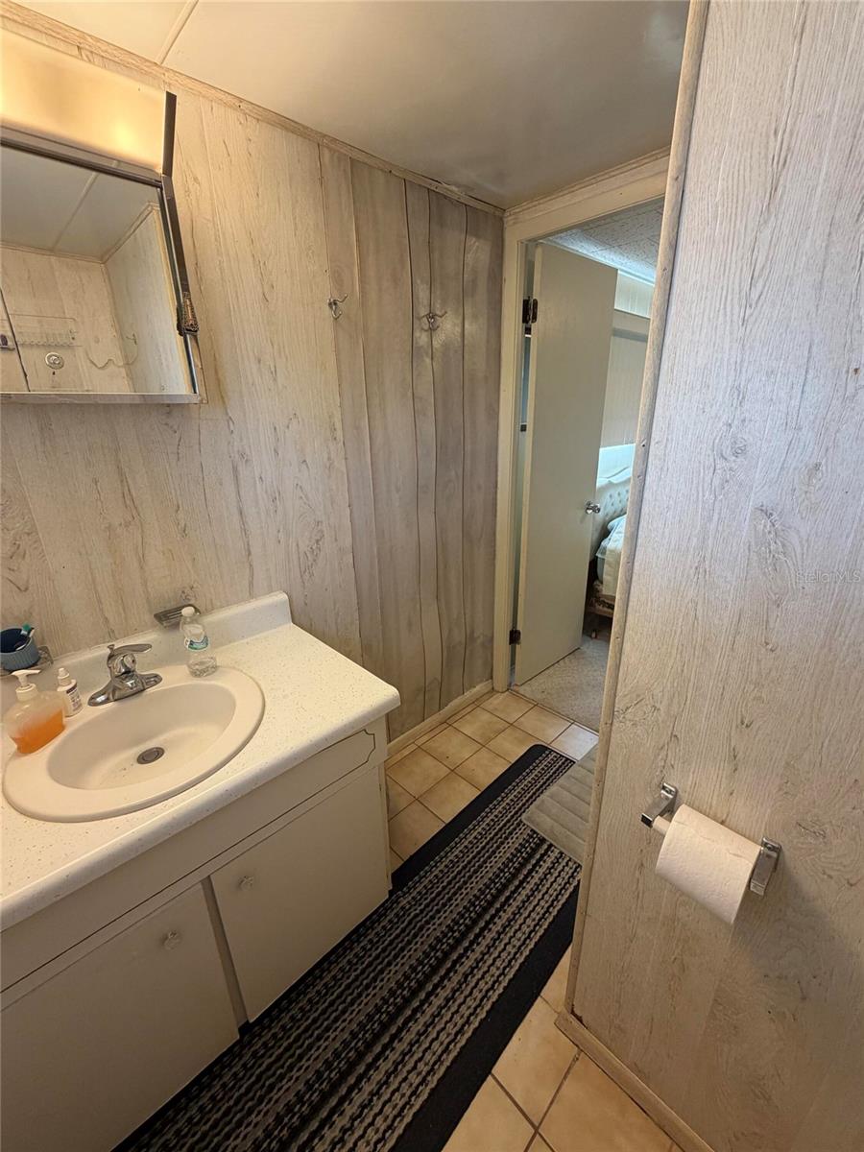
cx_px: 432
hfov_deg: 85.7
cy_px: 576
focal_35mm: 14
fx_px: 466
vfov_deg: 102.1
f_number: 2.2
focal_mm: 2.22
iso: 200
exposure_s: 1/60
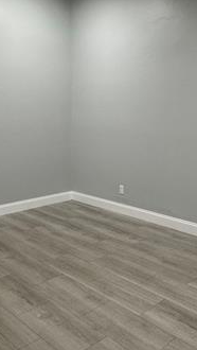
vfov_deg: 53.9
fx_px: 343
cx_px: 130
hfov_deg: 31.8
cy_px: 160
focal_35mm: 37
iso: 200
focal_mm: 2.22
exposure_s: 1/60
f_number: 2.2
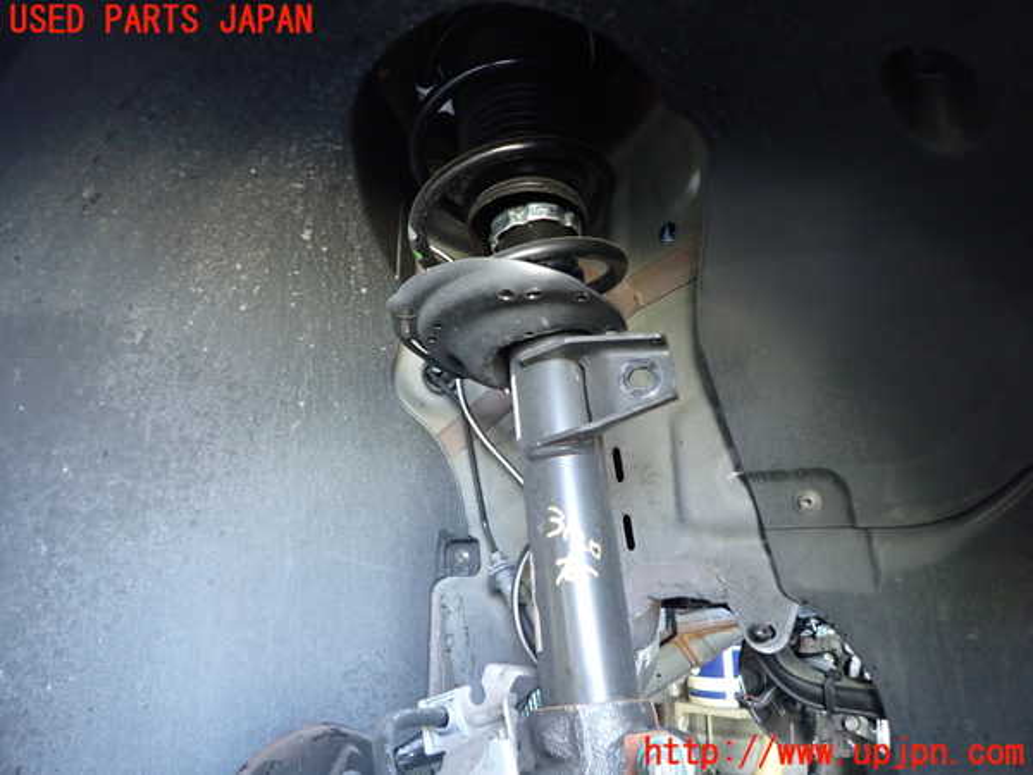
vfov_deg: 54.9
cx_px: 516
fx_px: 746
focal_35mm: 25
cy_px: 388
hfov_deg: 69.4
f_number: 2
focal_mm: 4.5
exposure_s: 1/30
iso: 500
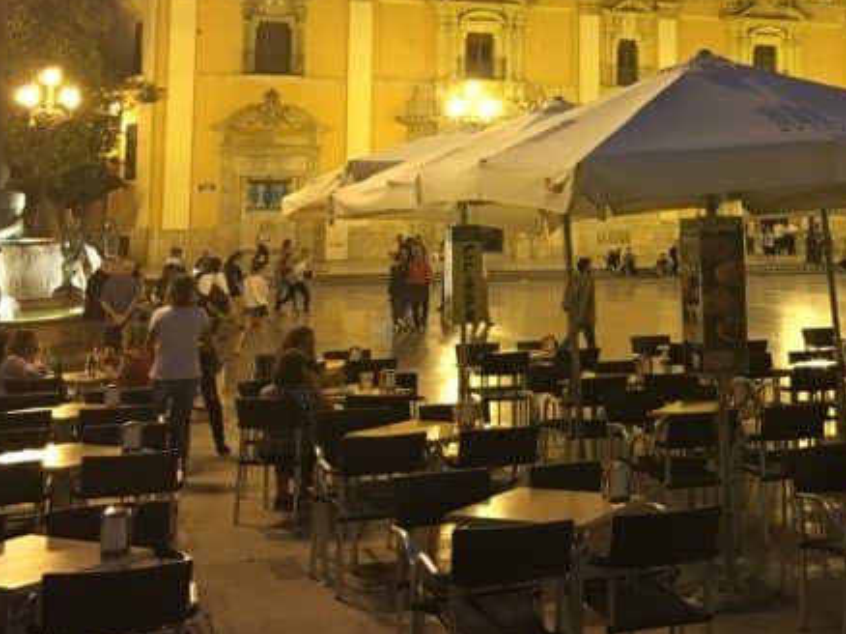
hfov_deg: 35.2
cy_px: 62
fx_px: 1295
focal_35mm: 53
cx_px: 657
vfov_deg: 26.6
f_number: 2.2
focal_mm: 4.15
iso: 200
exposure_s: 1/20
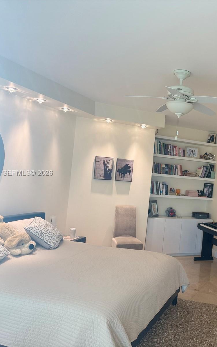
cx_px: 194
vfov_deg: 56.7
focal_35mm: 34
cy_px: 173
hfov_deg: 35.2
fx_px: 322
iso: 100
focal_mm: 6.76
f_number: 1.78
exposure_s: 1/121
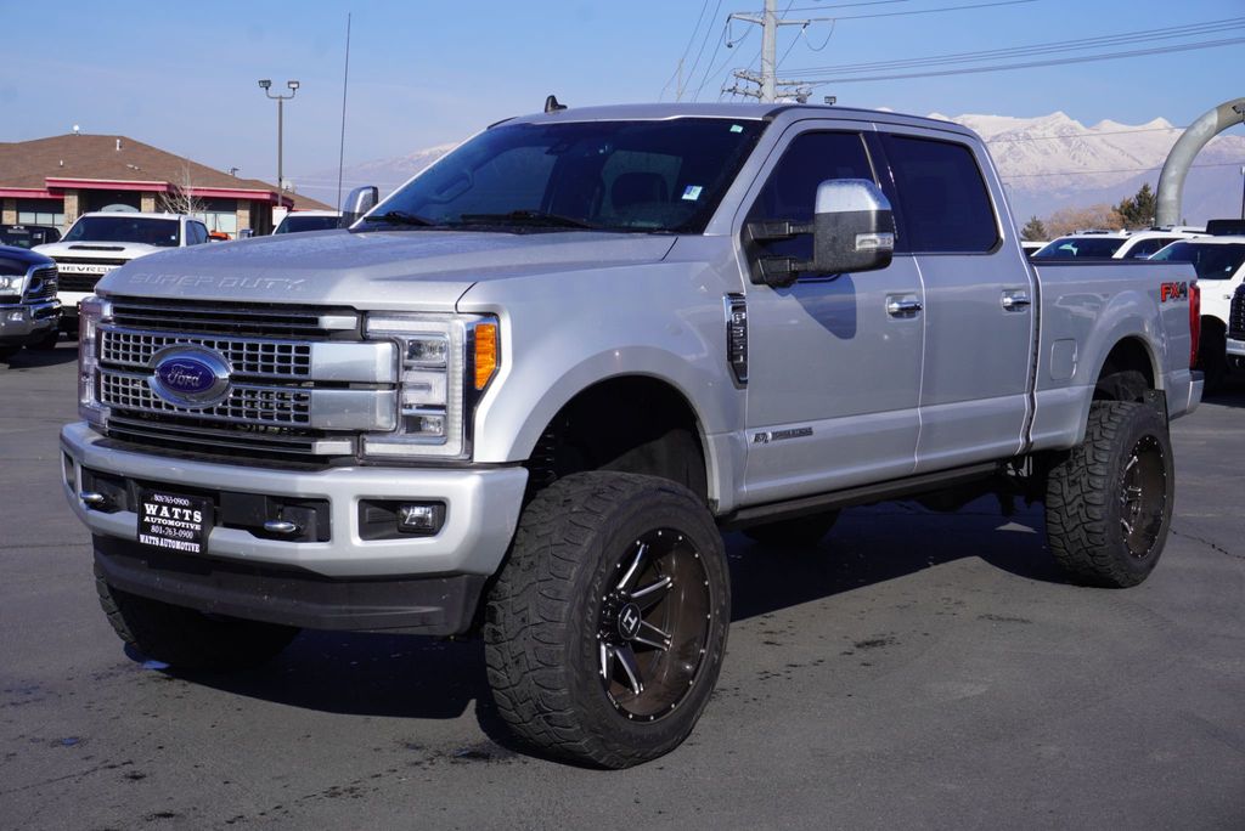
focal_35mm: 50
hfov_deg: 39.9
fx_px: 1713
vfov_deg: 27.3
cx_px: 622
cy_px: 416
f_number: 11
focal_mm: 33
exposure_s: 1/160
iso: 100
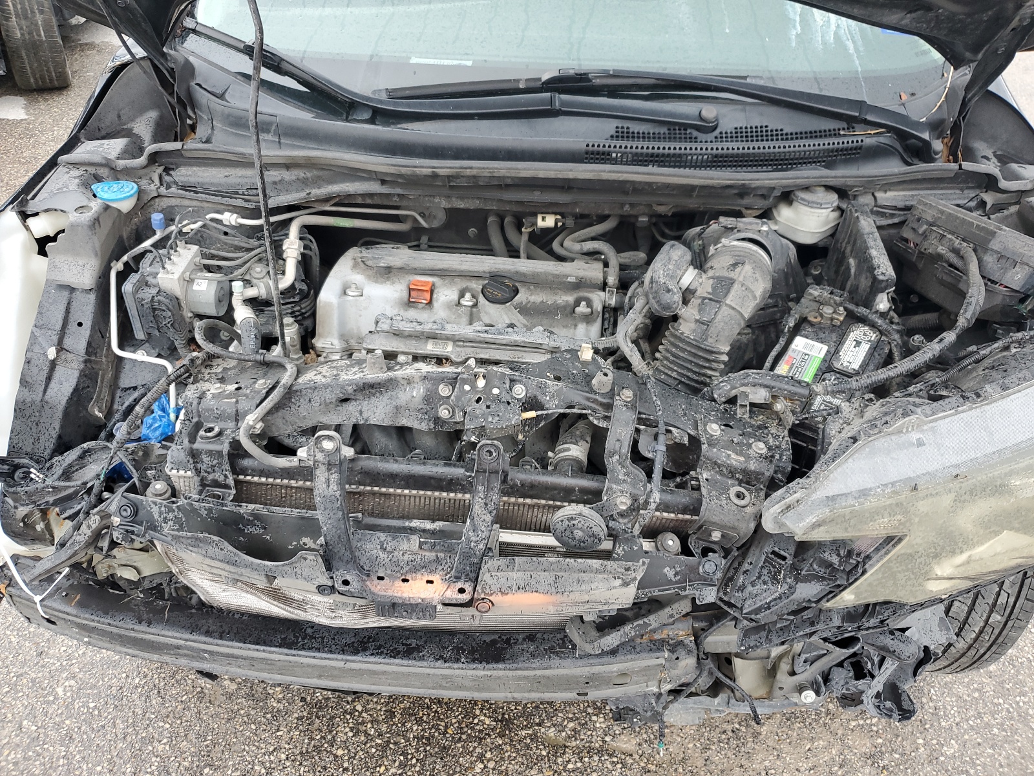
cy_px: 388
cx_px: 517
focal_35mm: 26
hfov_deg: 67.3
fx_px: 777
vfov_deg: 53.1
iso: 59
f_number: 1.5
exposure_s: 1/60.2
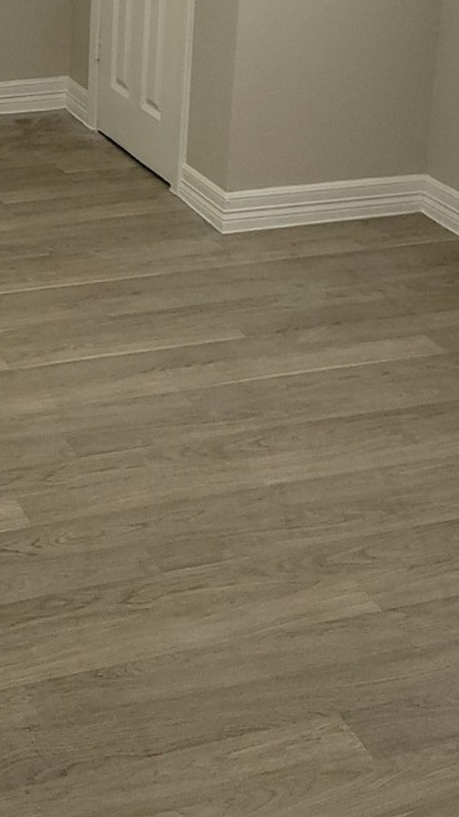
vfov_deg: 30.0
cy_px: 67
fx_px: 1450
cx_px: 9
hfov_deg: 17.6
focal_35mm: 67
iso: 125
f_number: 1.8
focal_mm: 5.4
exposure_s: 1/60
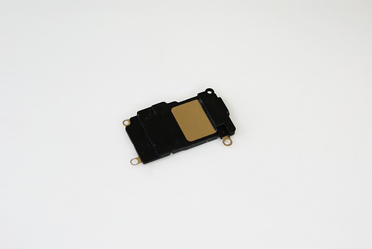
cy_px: 124
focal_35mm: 90
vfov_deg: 15.2
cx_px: 186
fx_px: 931
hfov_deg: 22.6
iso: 1600
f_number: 5.6
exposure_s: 1/160
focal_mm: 60
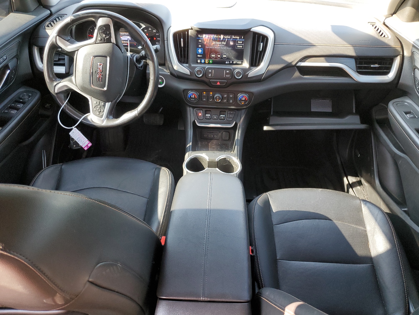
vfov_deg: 53.1
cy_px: 158
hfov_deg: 67.3
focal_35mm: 26
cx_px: 210
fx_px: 315
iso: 99
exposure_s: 1/100
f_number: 1.5
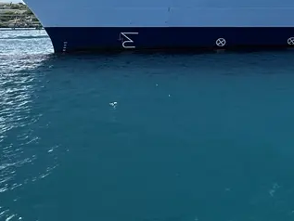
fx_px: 450
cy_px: -104
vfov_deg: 22.8
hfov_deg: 29.5
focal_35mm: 53
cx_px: 377
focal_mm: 2.22
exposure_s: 1/895
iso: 40
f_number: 2.2
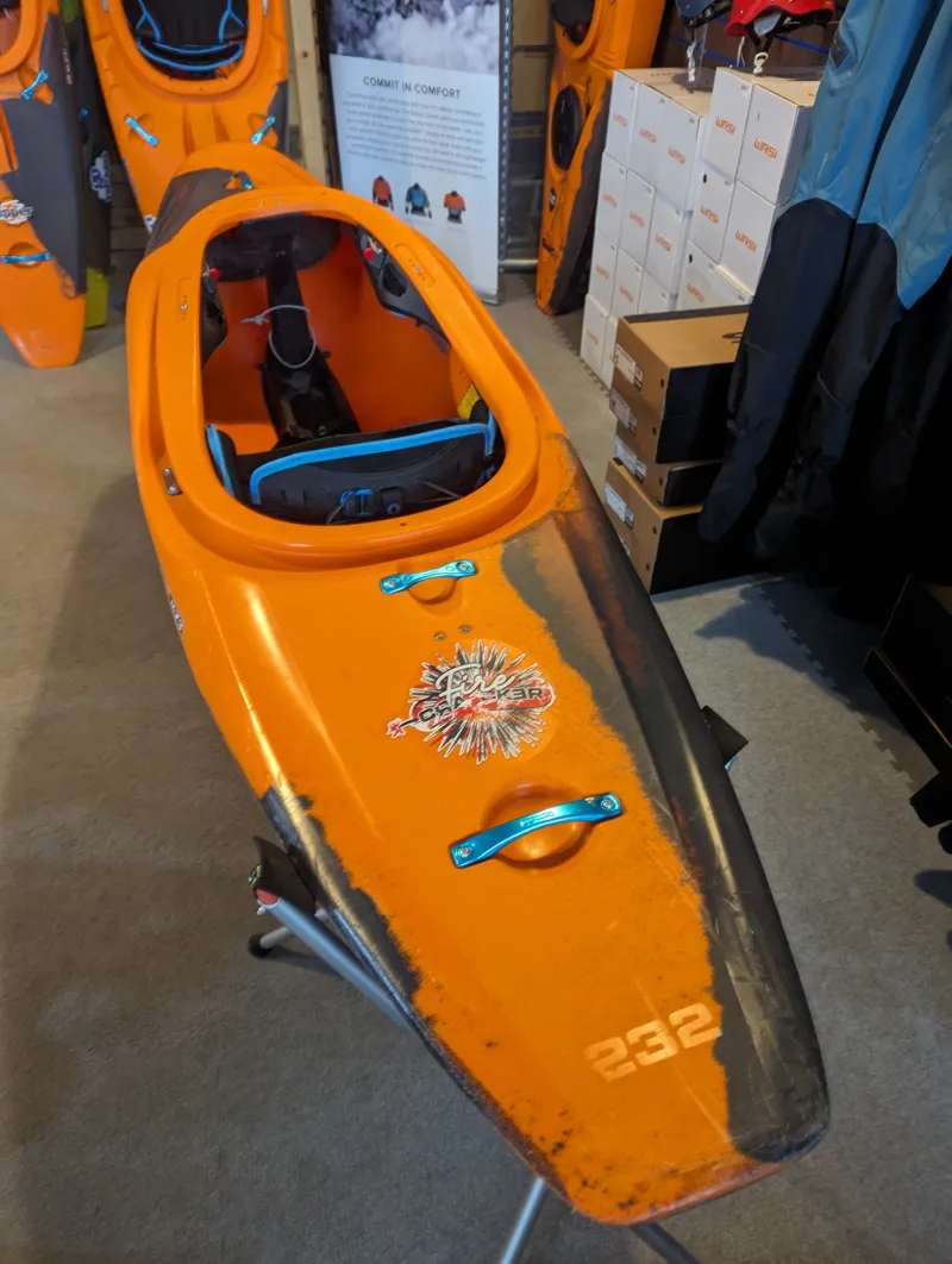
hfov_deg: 57.0
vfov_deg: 71.5
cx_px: 476
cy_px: 632
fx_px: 878
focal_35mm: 24
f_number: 1.85
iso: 440
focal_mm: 6.81
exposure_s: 1/23.8
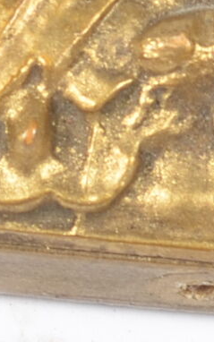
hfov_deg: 1.8
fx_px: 6881
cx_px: 213
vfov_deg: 2.8
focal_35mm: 738
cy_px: 98
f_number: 11
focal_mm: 50
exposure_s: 1/125
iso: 100
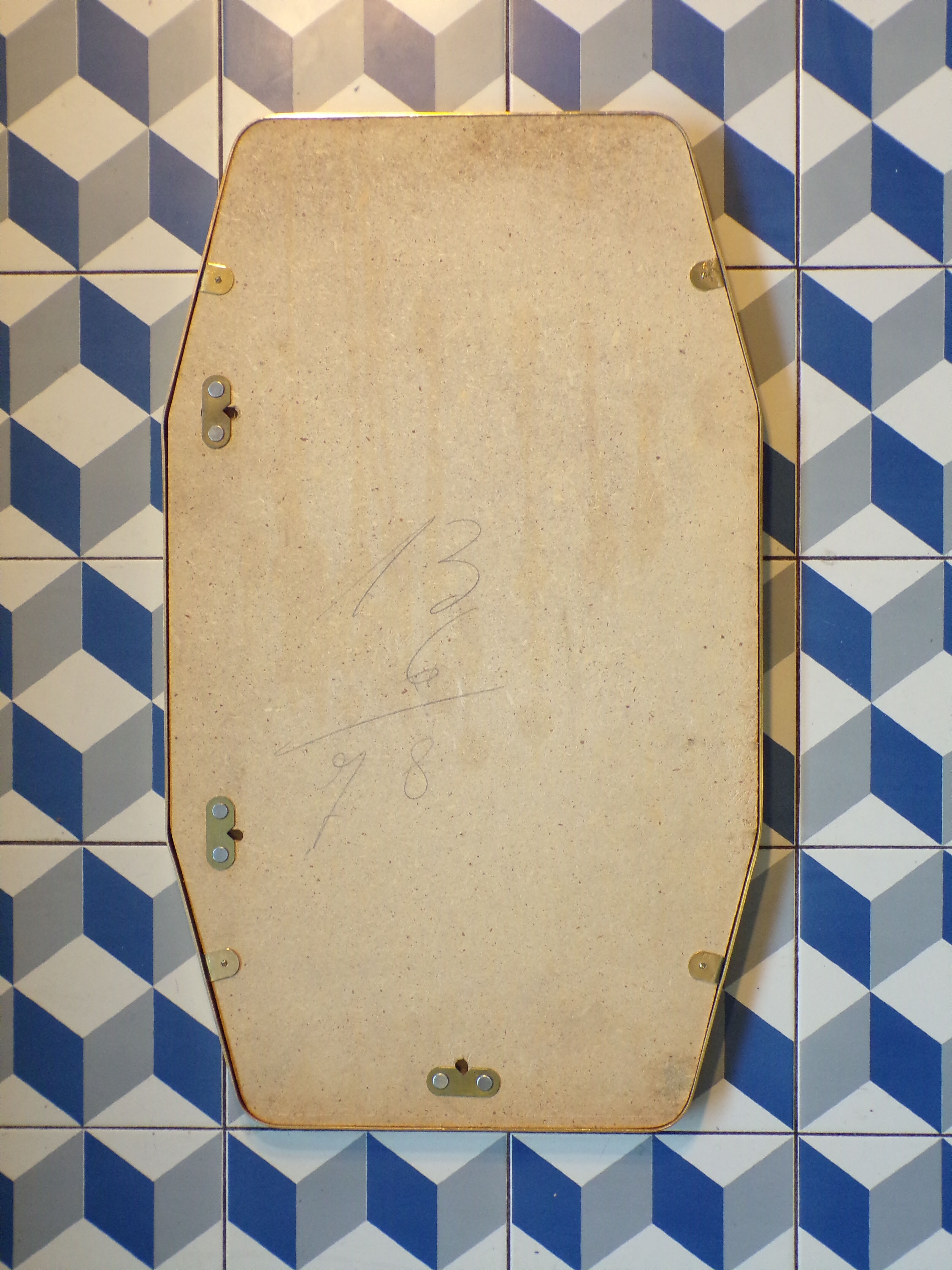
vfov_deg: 44.8
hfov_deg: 34.3
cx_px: 476
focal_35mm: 42
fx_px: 1540
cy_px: 635
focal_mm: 7.6
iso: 301
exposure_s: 1/17
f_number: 3.4
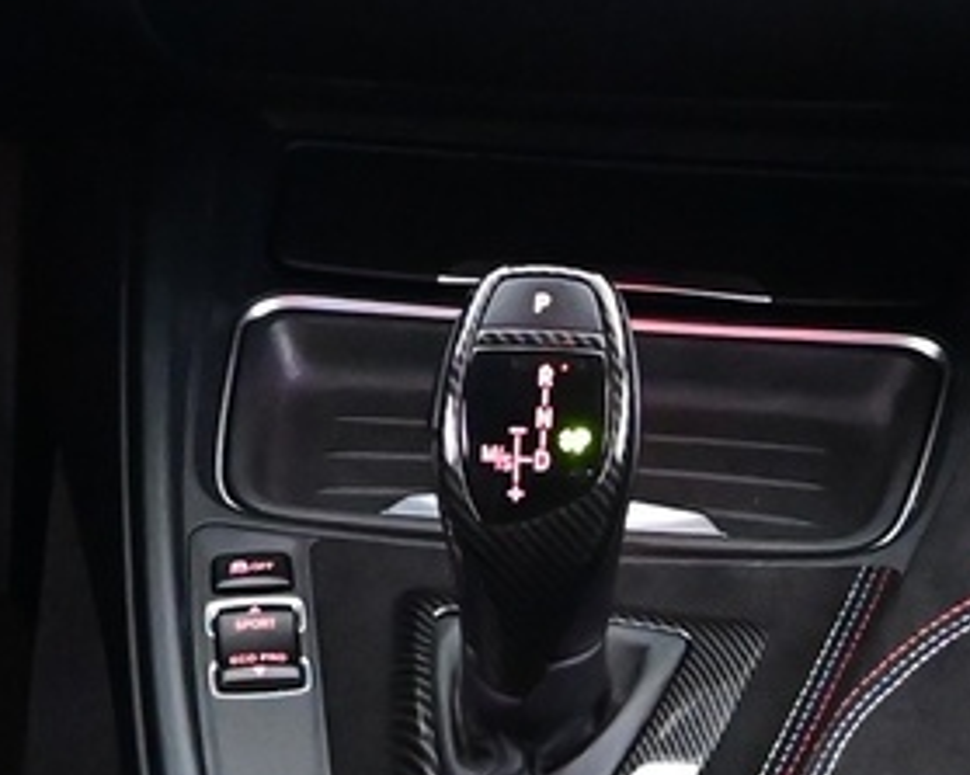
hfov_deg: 14.7
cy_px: 250
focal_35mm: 131
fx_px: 3759
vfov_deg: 11.8
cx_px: 608
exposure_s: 1/25
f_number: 3.5
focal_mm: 16
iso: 5600
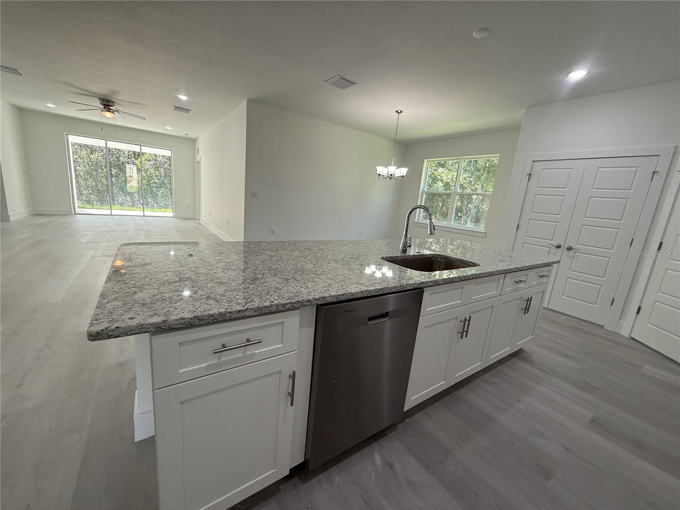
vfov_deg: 85.7
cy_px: 255
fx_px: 275
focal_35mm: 14
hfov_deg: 102.1
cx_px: 340
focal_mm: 2.22
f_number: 2.2
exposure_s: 1/120
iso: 125
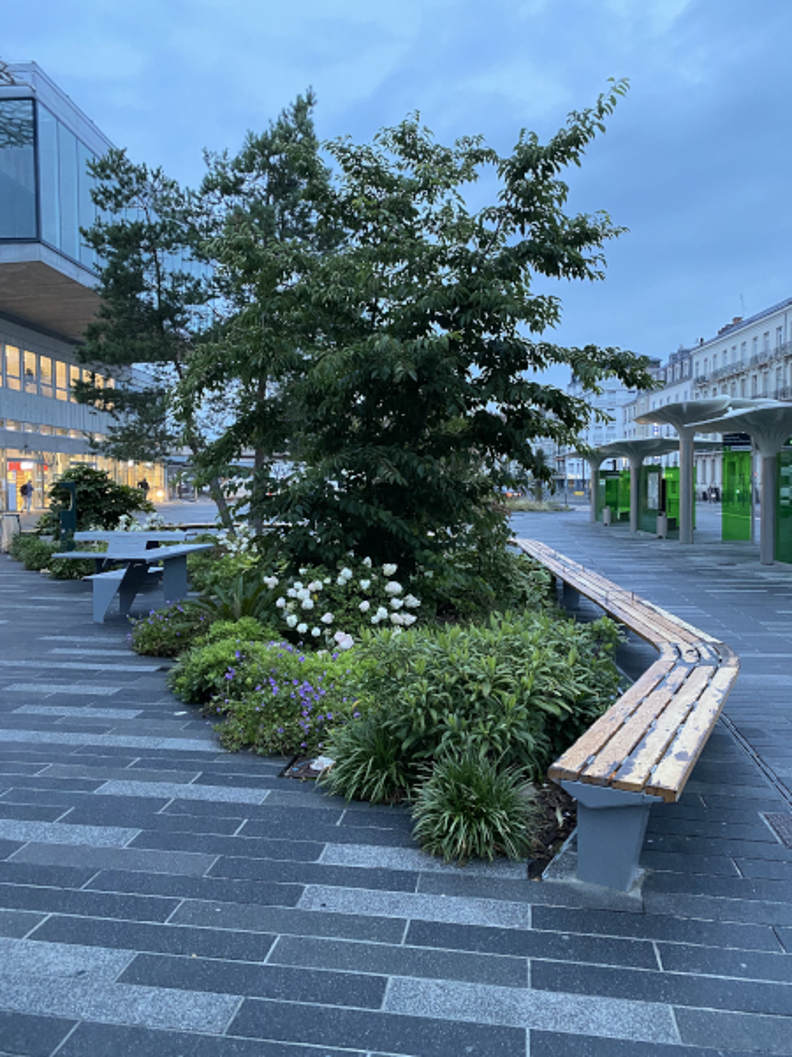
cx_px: 396
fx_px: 793
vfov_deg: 67.3
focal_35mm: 26
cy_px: 528
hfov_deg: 53.1
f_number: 1.8
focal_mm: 4.25
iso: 400
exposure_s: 1/33
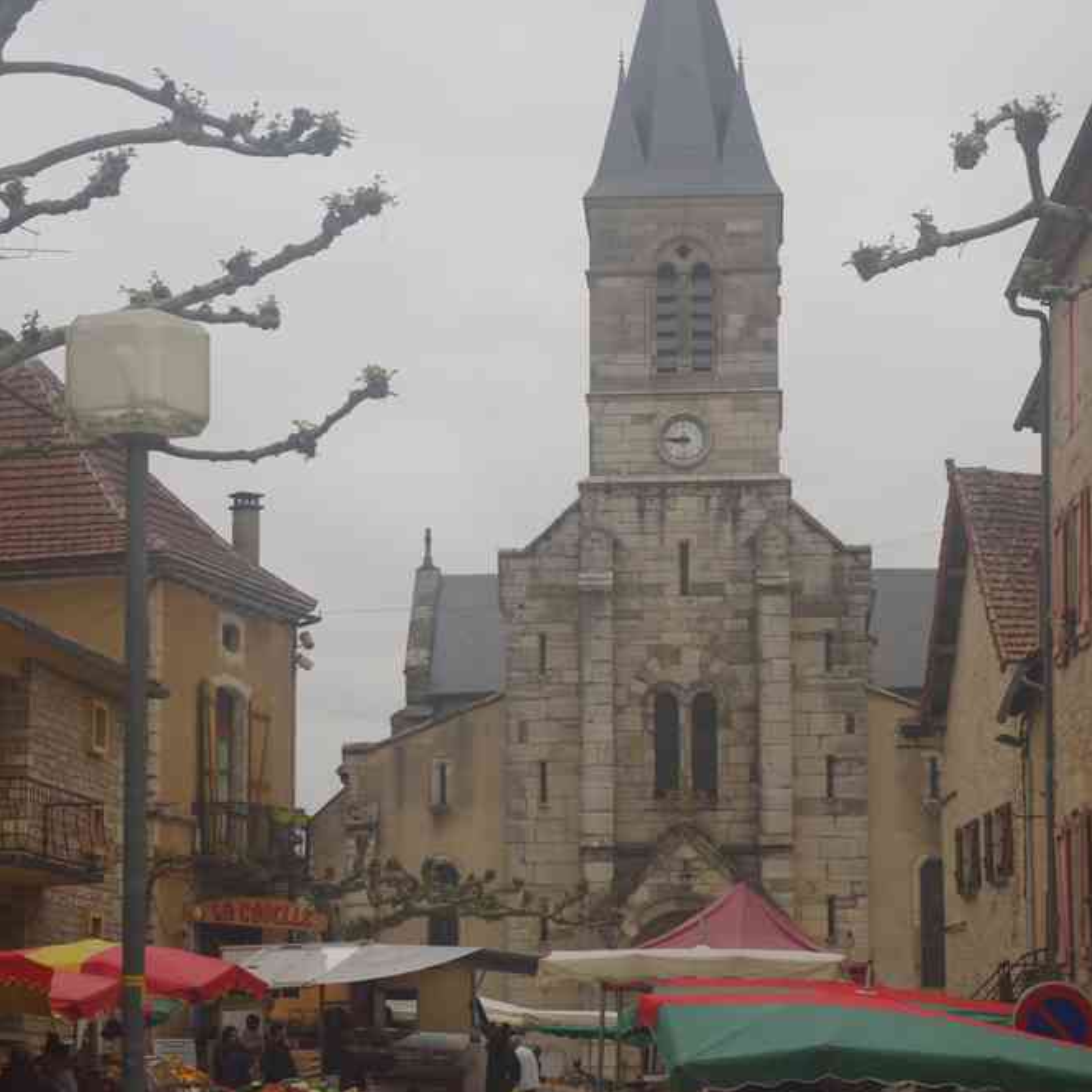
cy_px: 610
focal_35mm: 96
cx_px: 547
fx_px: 3426
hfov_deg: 18.1
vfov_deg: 18.1
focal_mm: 50
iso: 800
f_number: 8
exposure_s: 1/80
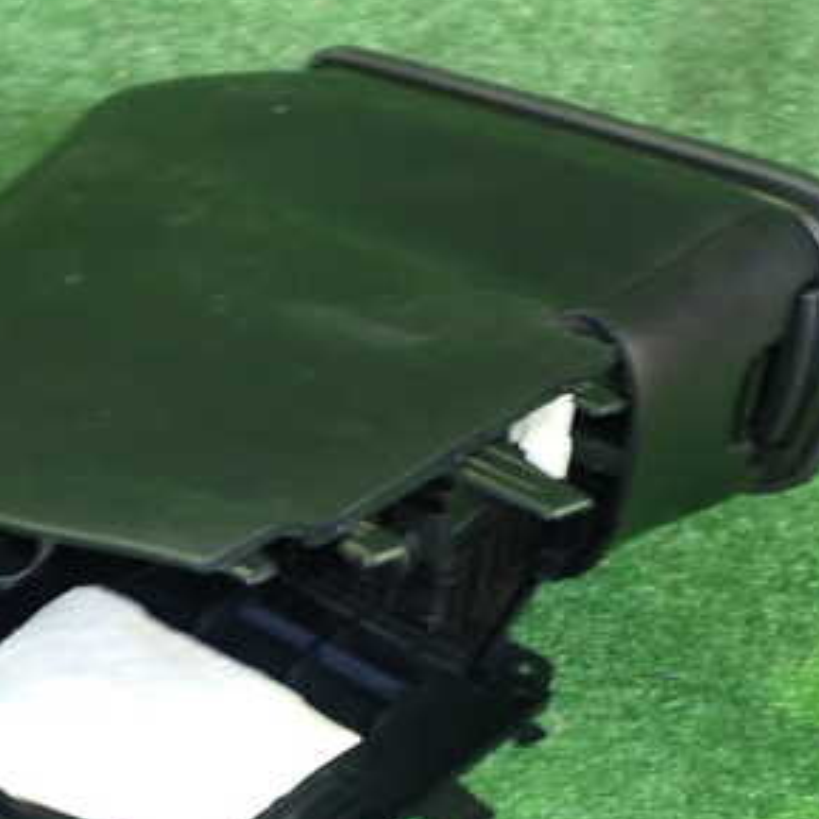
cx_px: 258
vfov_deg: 30.9
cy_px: 547
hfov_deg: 30.8
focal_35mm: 55
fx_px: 1472
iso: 800
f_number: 6.3
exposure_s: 1/3
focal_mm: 5.4
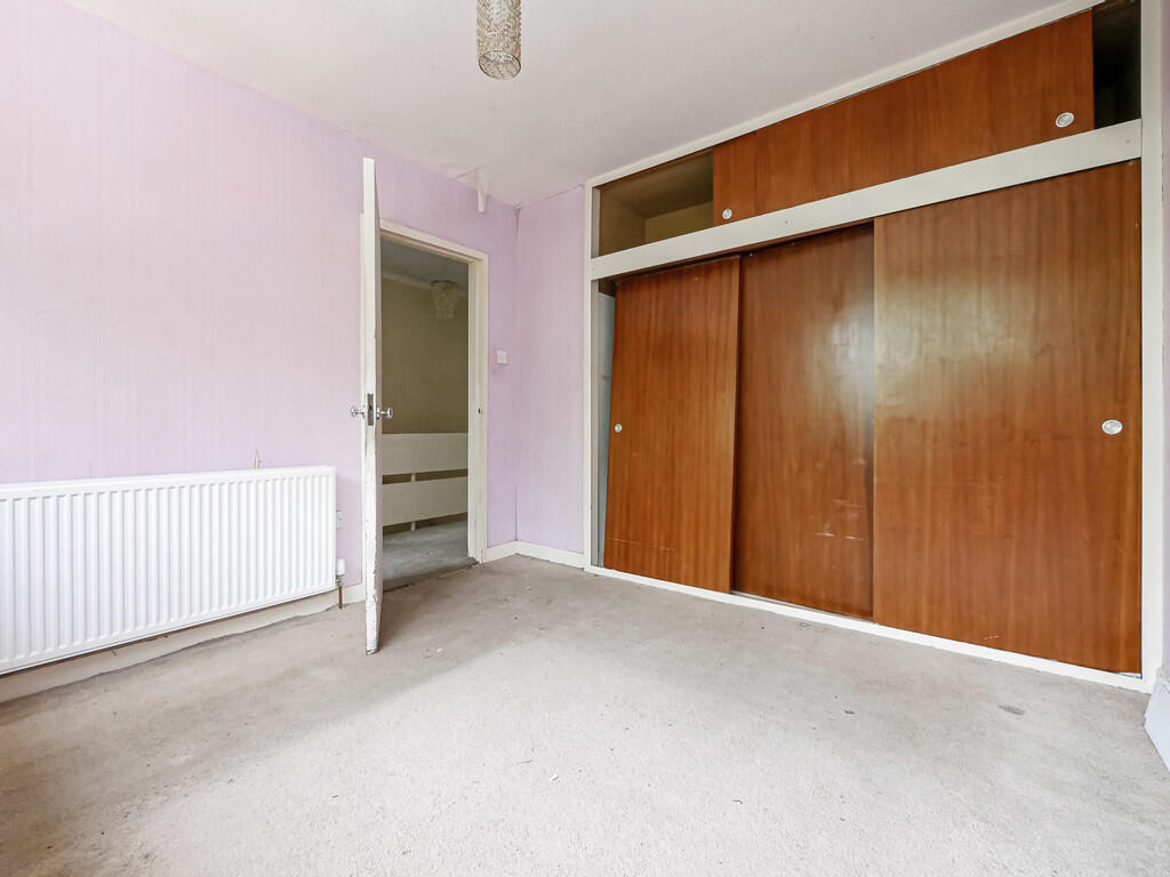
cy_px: 438
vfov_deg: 85.7
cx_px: 585
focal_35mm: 14
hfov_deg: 102.1
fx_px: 473
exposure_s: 1/125
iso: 2500
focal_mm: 7
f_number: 4
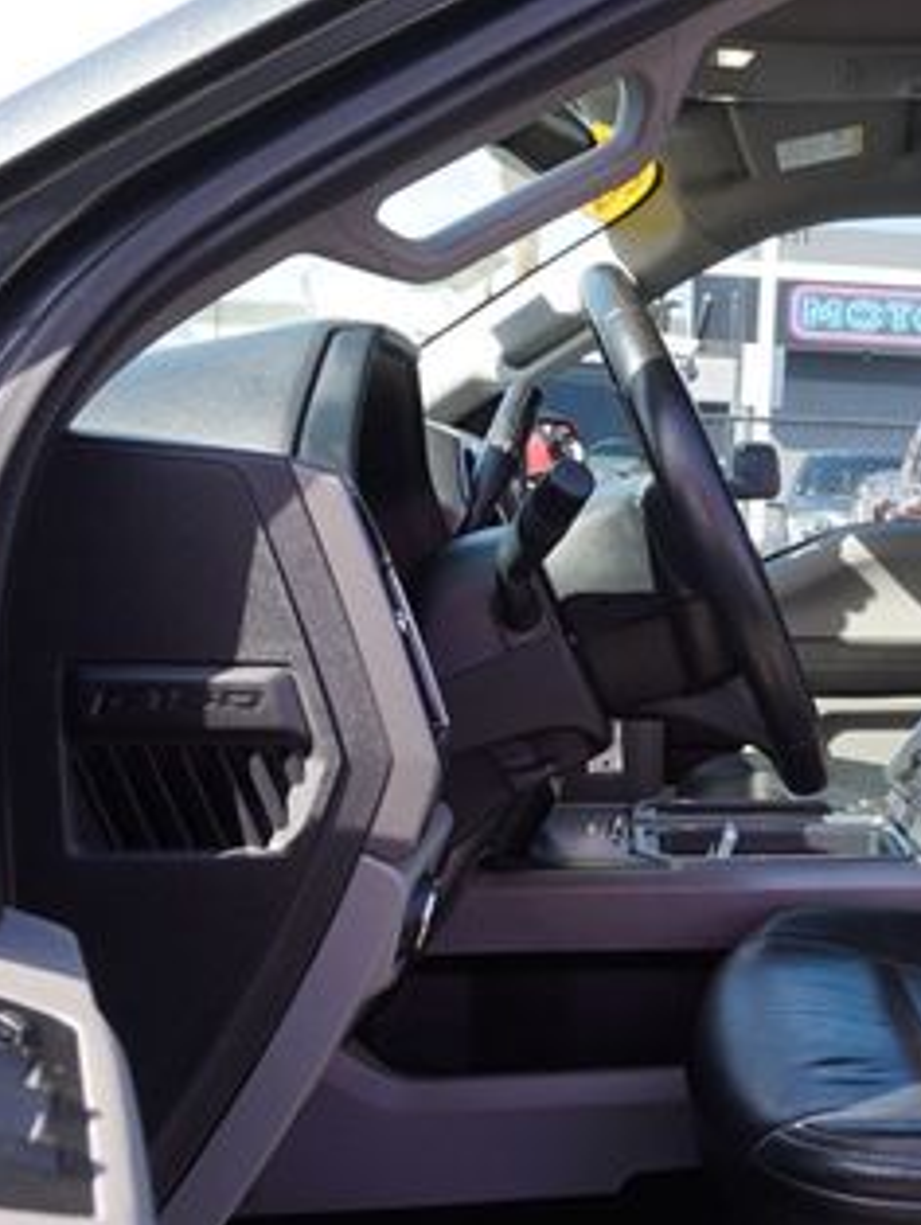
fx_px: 1665
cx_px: 952
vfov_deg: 40.3
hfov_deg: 28.7
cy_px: 702
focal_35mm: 47
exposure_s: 1/80
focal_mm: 16
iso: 100
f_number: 5.6
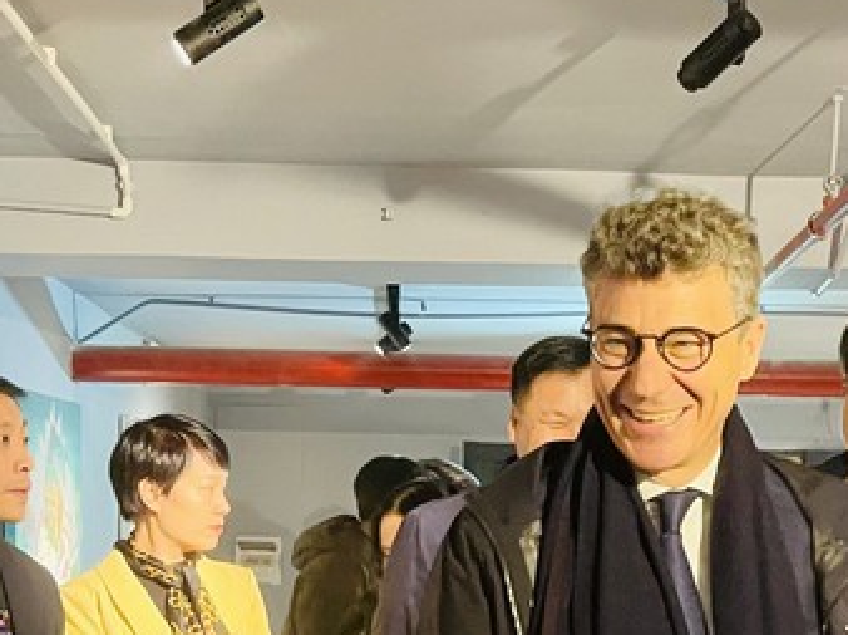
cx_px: 552
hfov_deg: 26.2
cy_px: 585
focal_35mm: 74
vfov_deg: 19.5
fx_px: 1812
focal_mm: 5.1
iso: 500
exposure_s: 1/50
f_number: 1.6
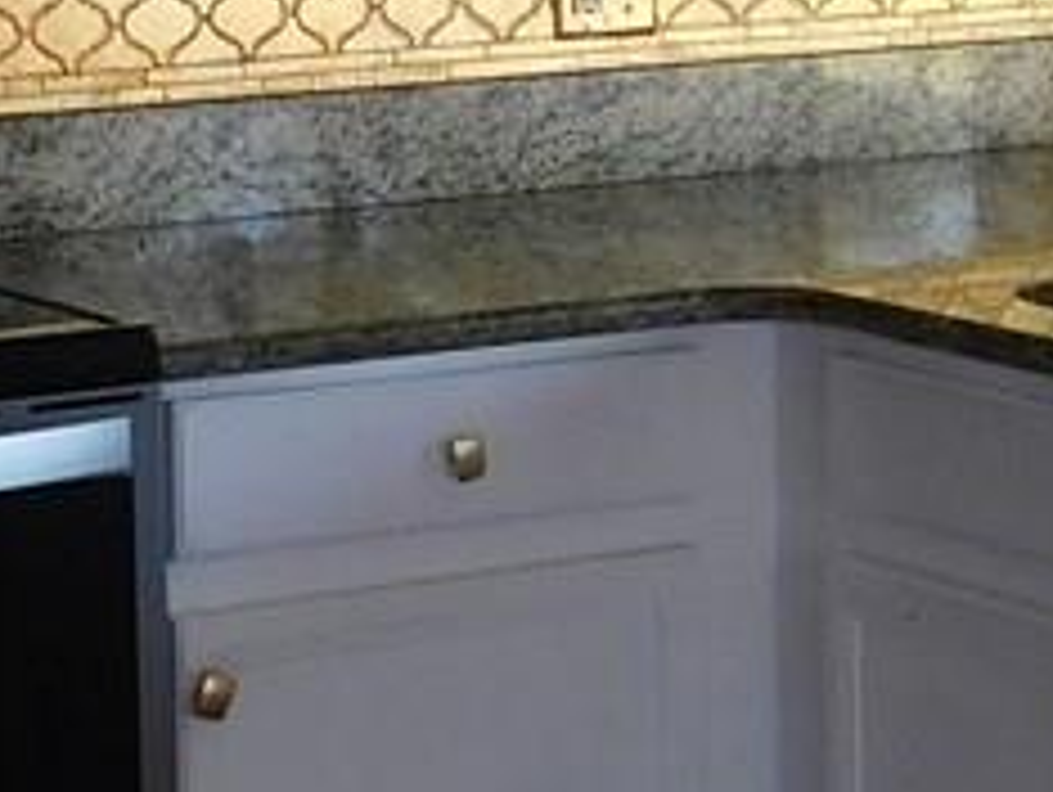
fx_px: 4781
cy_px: 9
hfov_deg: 12.6
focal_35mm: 157
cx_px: 603
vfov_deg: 9.4
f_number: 3
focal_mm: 4
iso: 125
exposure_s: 1/40
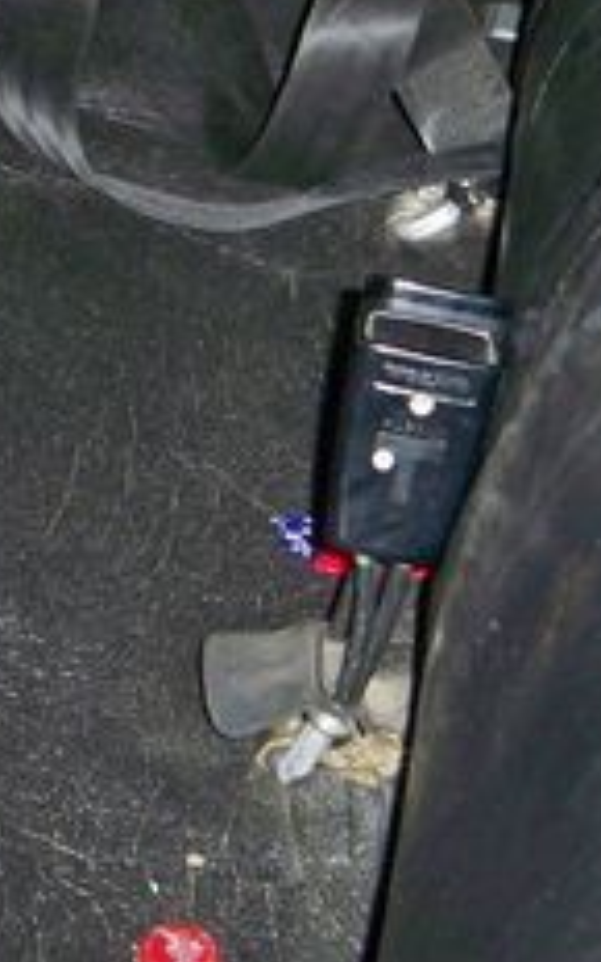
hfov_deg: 12.1
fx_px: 2725
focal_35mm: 104
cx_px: -261
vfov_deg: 19.8
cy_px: 164
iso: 200
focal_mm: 7.9
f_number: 3.1
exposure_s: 1/30
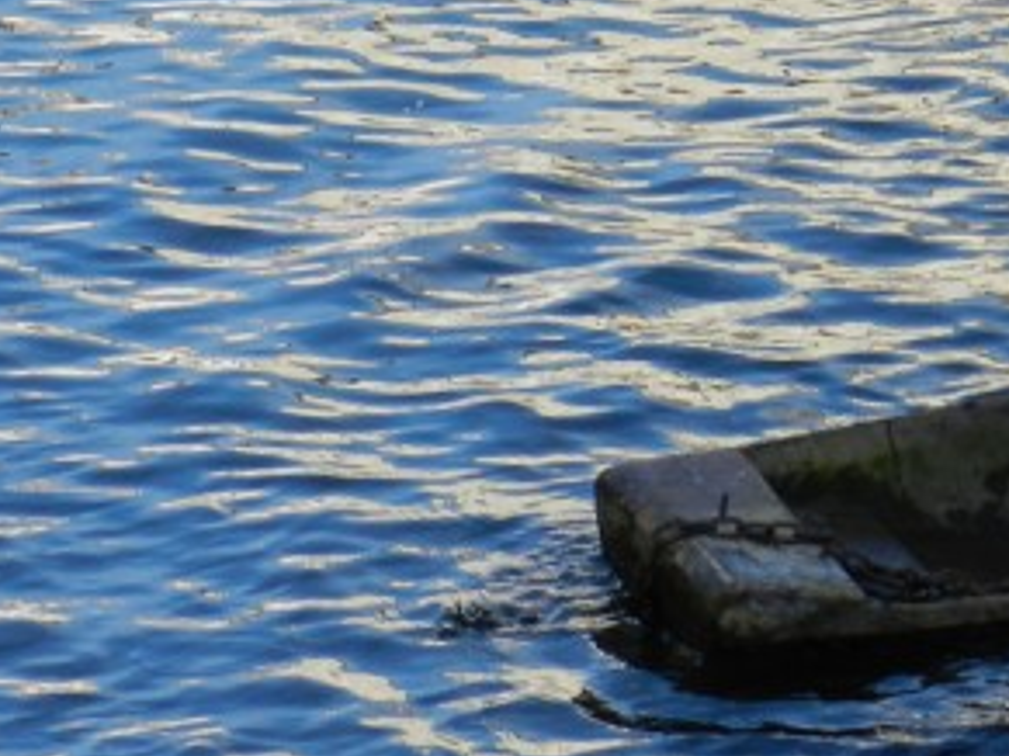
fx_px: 10402
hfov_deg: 5.5
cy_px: -277
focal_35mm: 357
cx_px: 1318
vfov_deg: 4.1
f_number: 5
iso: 160
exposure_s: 1/400
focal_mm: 23.1
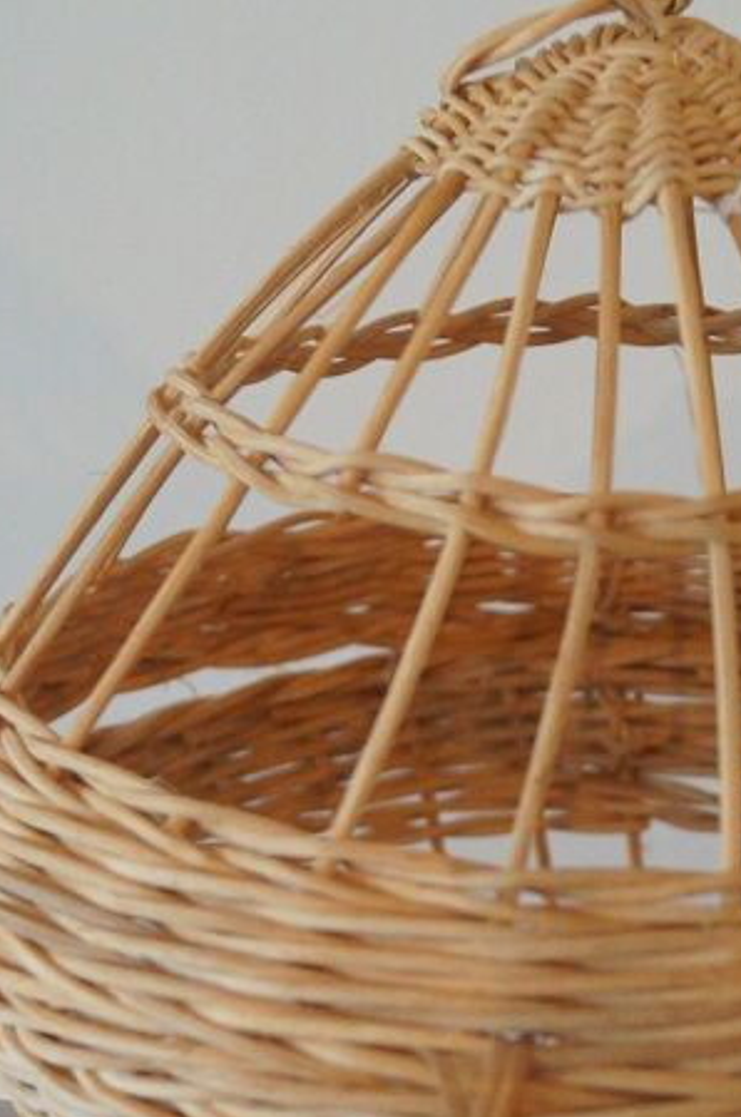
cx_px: 630
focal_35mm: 92
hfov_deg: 14.7
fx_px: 2849
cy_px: 882
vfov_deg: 21.9
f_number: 4.5
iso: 2000
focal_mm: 28
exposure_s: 1/60
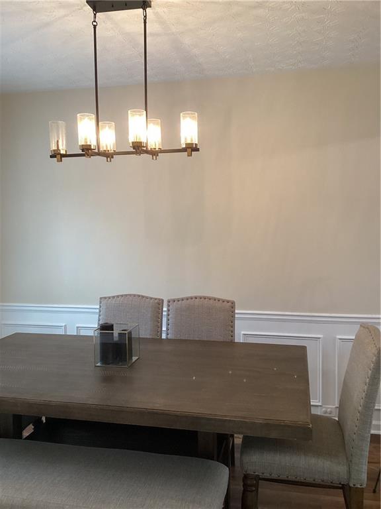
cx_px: 190
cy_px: 254
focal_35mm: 31
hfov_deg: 45.4
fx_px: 455
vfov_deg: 58.4
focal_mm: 3.3
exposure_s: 1/60
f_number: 2.4
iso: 250
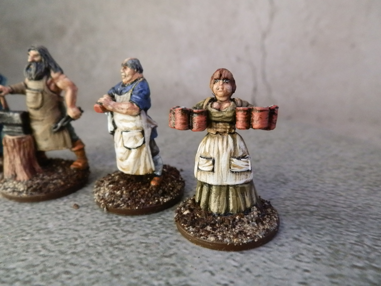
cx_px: 190
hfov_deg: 63.4
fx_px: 308
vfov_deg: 49.7
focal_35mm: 28
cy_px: 143
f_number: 3.1
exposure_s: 1/160
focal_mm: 5
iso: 400
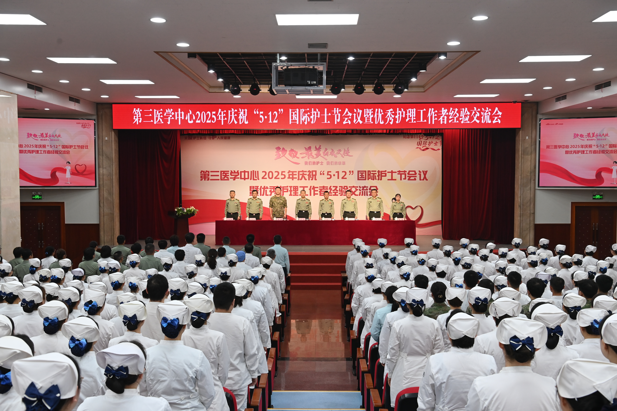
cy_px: 206
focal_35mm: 38
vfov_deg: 35.1
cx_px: 308
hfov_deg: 50.7
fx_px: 651
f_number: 6.3
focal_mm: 38
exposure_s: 1/125
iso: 1600
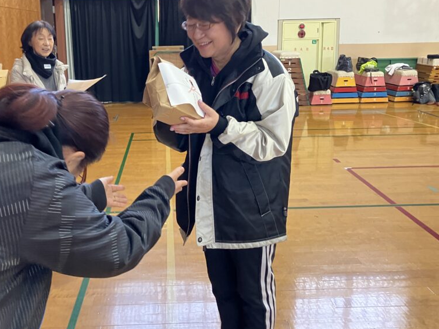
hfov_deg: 48.7
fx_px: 482
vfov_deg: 37.6
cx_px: 179
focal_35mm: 38
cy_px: 133
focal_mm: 3.99
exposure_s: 1/60
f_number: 1.8
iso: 160
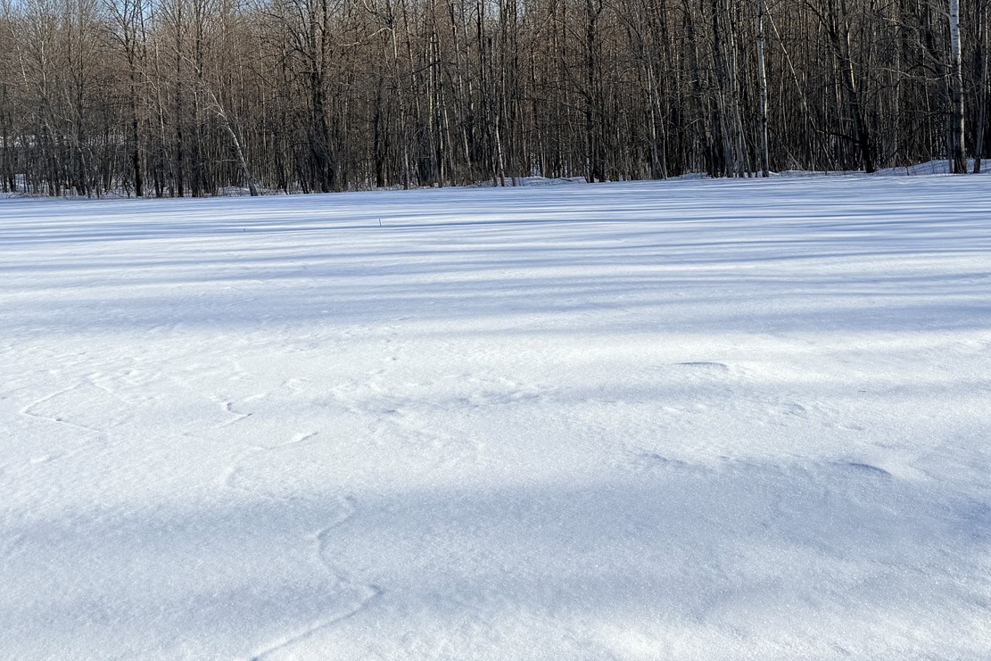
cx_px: 463
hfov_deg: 42.7
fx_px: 1266
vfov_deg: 28.0
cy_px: 45
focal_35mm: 46
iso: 80
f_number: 1.78
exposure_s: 1/3953
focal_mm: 6.76
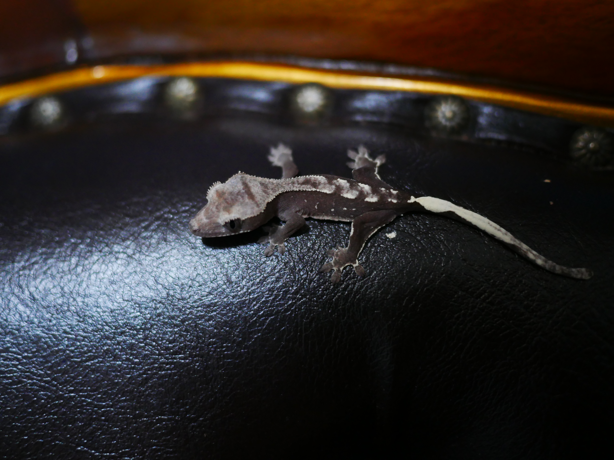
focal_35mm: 40
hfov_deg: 46.8
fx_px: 709
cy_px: 230
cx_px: 307
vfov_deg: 36.0
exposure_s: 1/60
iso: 1250
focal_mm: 20
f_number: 1.7
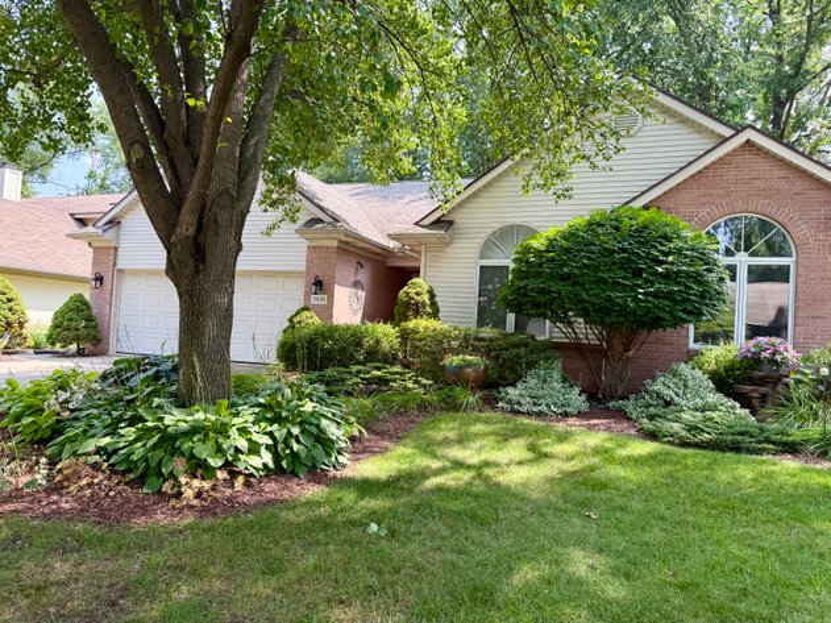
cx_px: 416
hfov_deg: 71.6
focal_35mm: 24
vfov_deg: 56.8
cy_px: 312
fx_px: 576
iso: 100
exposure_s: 1/598
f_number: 1.78
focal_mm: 6.76
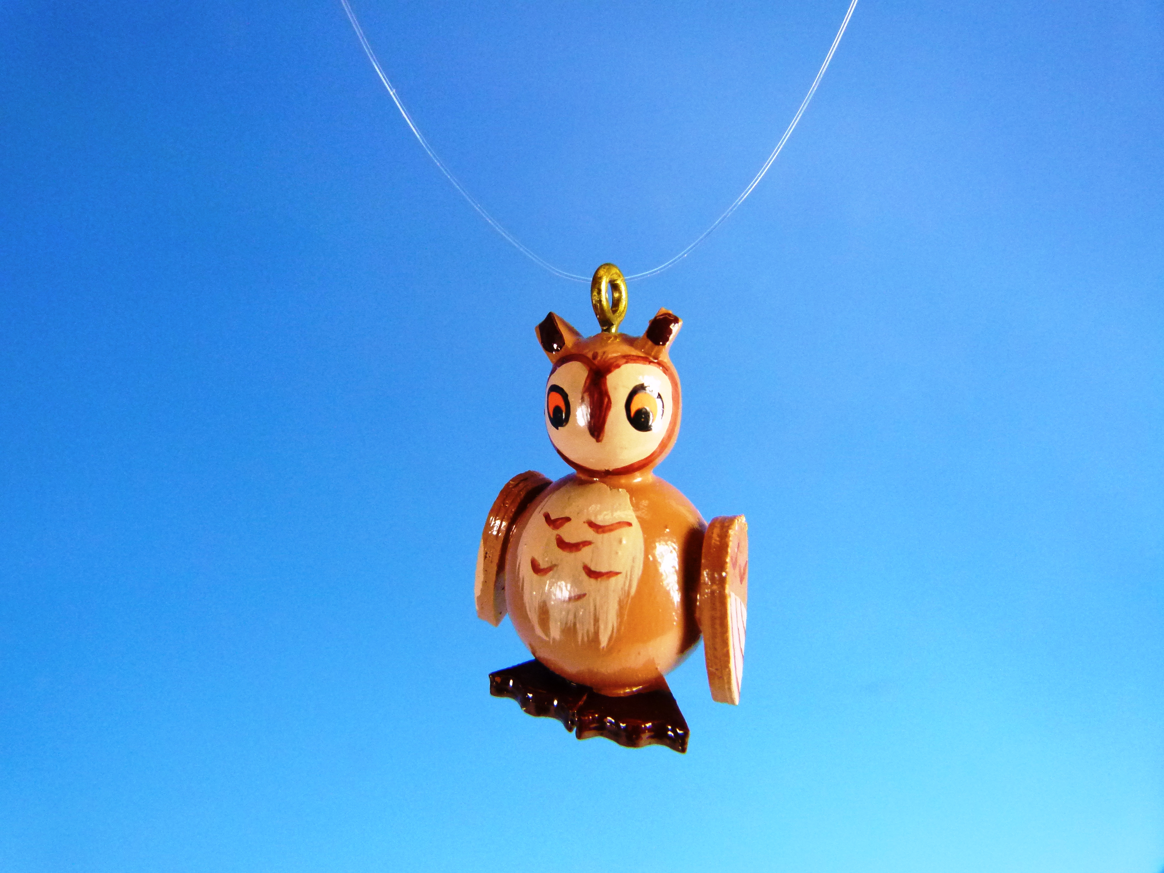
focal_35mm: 25
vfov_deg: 54.9
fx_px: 841
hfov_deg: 69.4
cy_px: 436
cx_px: 582
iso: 400
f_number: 3.6
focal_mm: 4.5
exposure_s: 1/320
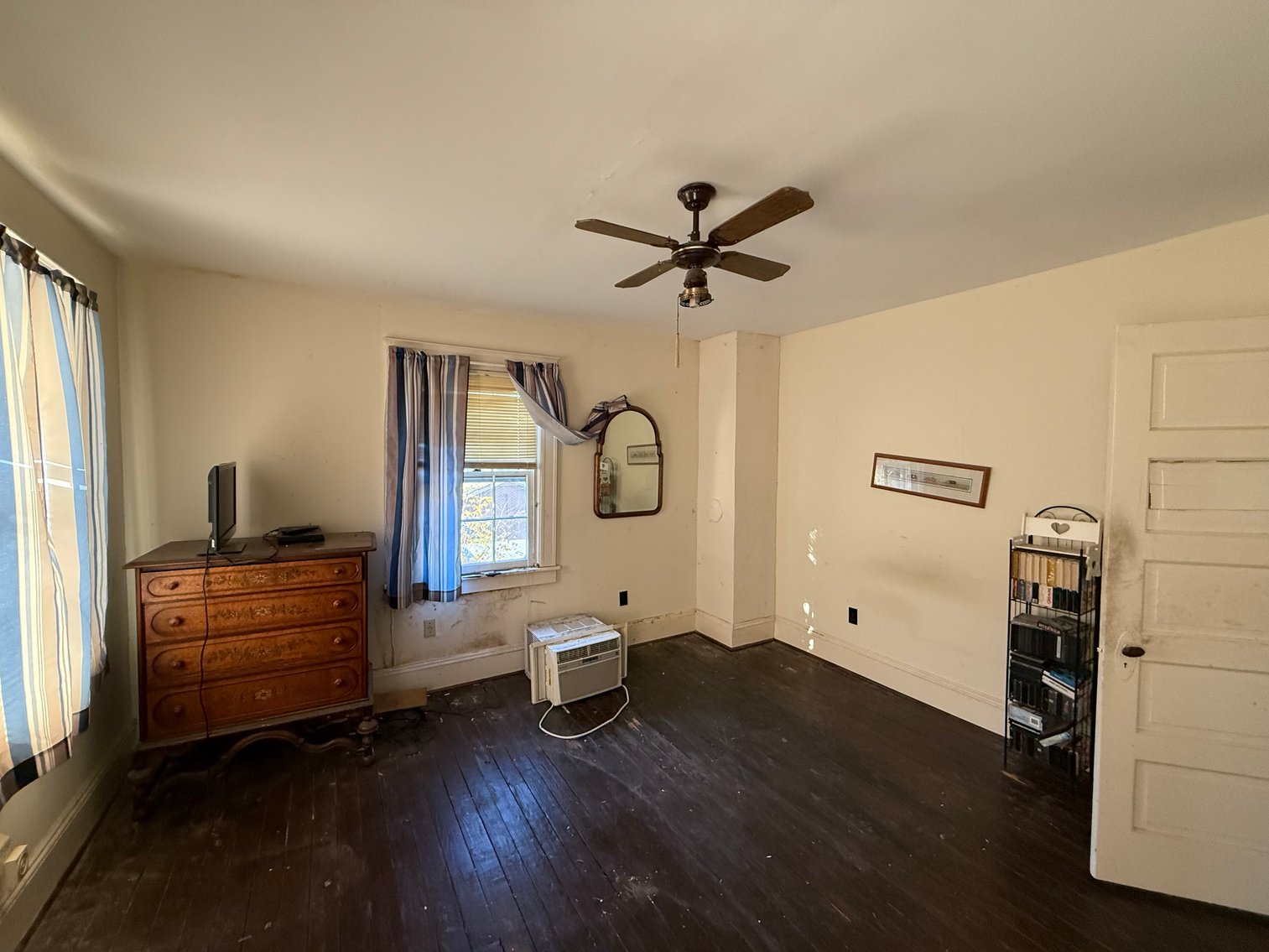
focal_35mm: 14
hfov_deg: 102.1
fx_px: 513
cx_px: 634
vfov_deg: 85.7
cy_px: 476
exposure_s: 1/88
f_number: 2.2
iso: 320
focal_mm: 2.22
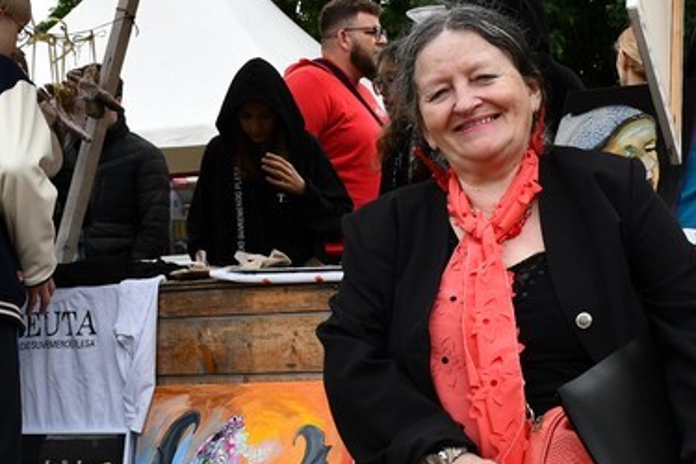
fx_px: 1740
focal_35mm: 90
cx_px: 373
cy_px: 181
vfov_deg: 15.2
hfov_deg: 22.6
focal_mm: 22
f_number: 6.3
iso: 200
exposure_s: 1/250
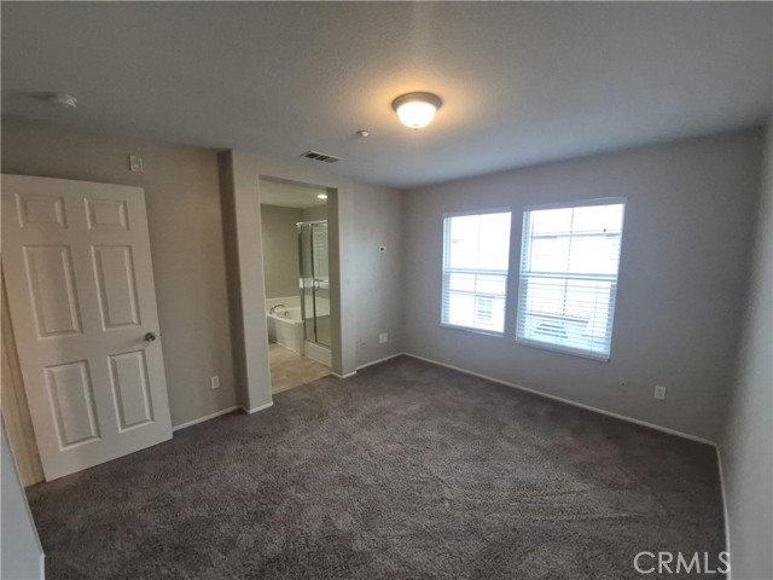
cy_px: 290
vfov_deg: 89.9
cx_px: 386
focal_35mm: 13
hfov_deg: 106.2
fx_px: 290
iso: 200
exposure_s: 1/60
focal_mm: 1.74
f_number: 2.2
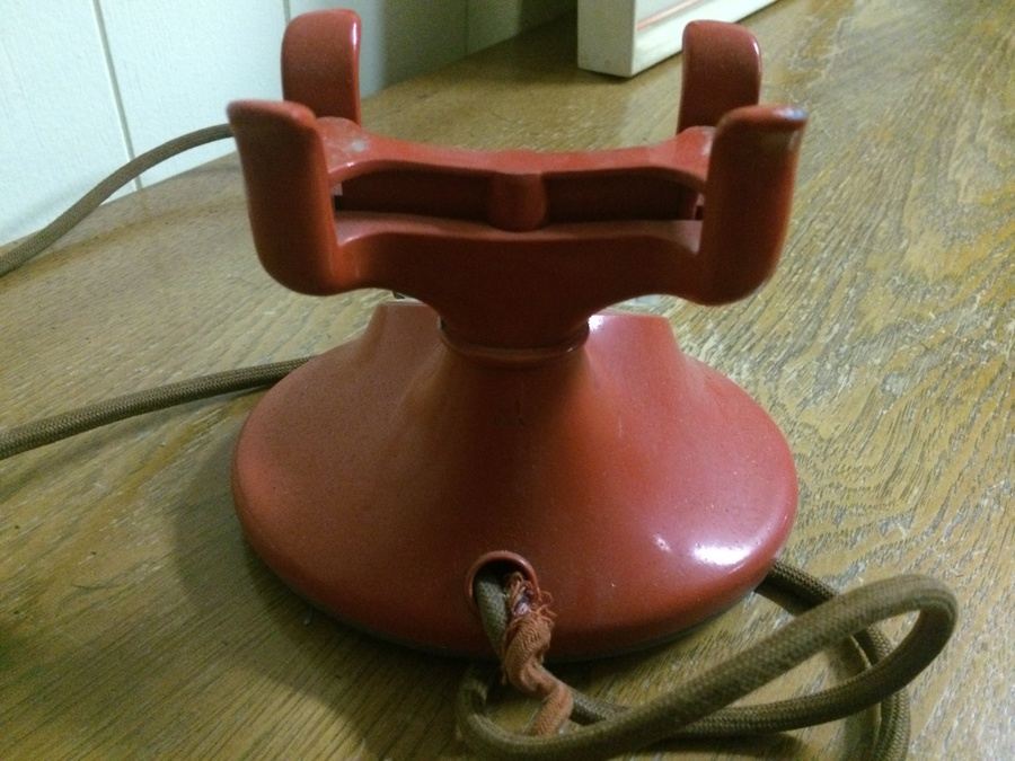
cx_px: 508
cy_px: 380
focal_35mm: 30
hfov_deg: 60.0
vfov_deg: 46.8
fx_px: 880
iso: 640
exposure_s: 1/15
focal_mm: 4.12
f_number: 2.2
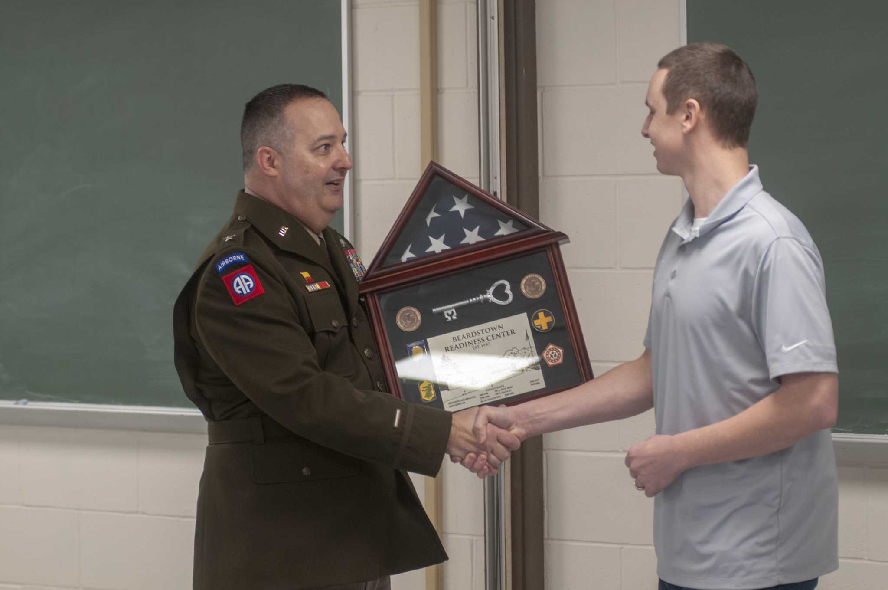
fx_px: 2956
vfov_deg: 11.4
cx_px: 444
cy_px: 295
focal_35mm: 120
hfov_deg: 17.1
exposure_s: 1/125
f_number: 3.2
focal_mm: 80
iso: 640
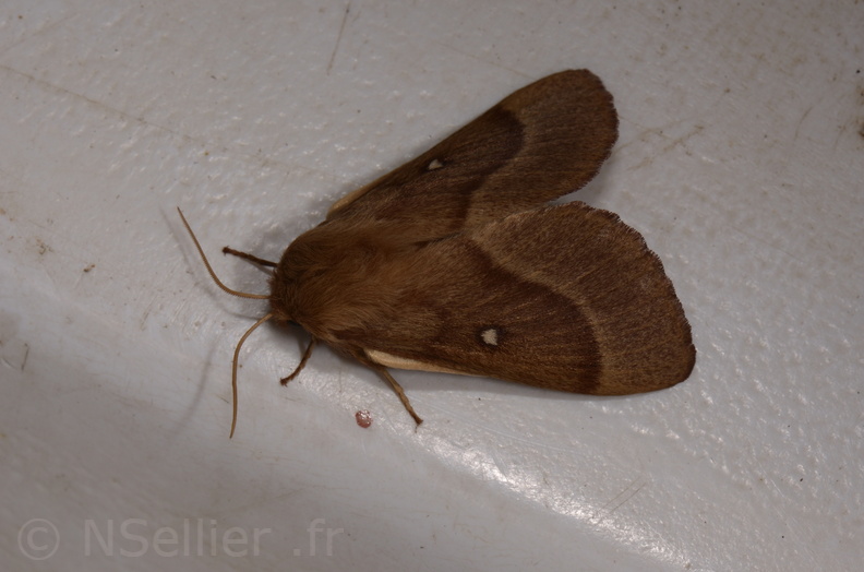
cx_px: 432
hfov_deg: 16.1
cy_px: 286
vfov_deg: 10.7
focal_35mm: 128
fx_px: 3053
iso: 100
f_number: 22
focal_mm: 85
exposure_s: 1/60
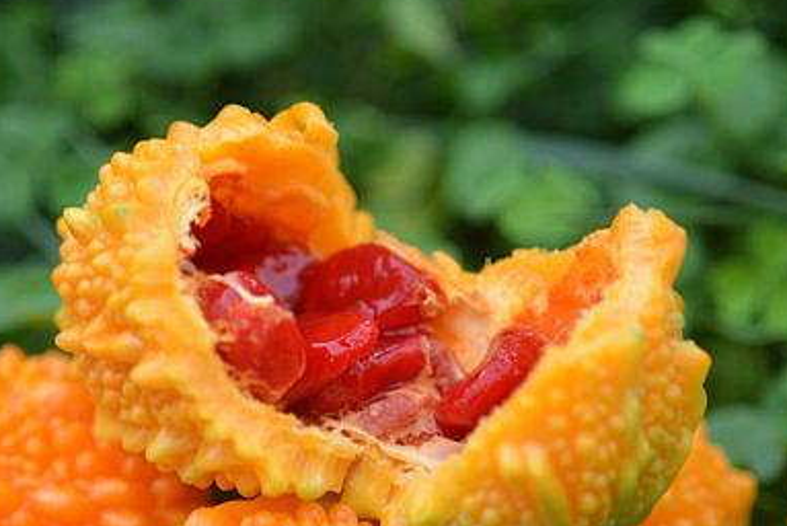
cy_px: 392
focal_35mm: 189
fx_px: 4135
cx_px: 341
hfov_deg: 10.9
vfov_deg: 7.3
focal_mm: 105
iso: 200
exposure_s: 1/125
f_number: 4
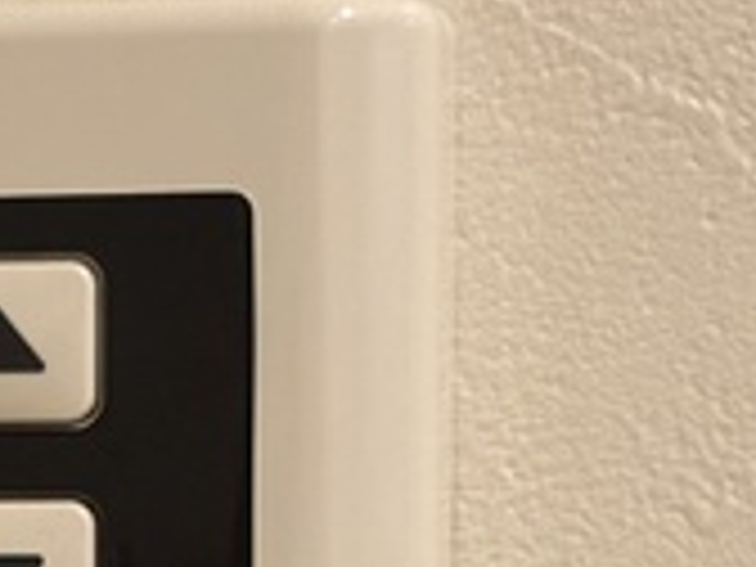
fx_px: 4739
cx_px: -396
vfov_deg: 6.8
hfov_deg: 8.9
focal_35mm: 217
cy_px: 772
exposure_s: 1/60
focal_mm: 5.96
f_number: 1.6
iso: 100
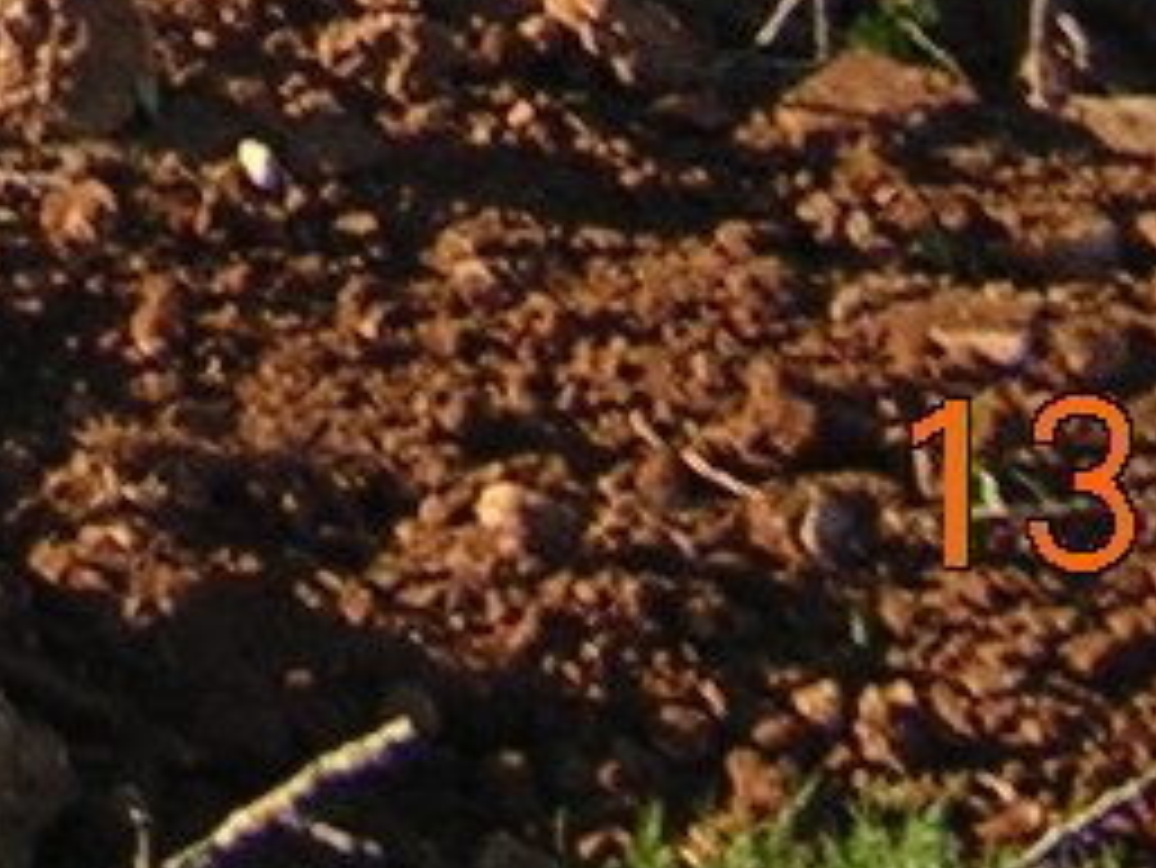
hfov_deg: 8.5
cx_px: -891
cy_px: -1651
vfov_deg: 6.2
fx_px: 7484
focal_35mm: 224
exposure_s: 1/170
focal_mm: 4.7
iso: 100
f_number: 5.2
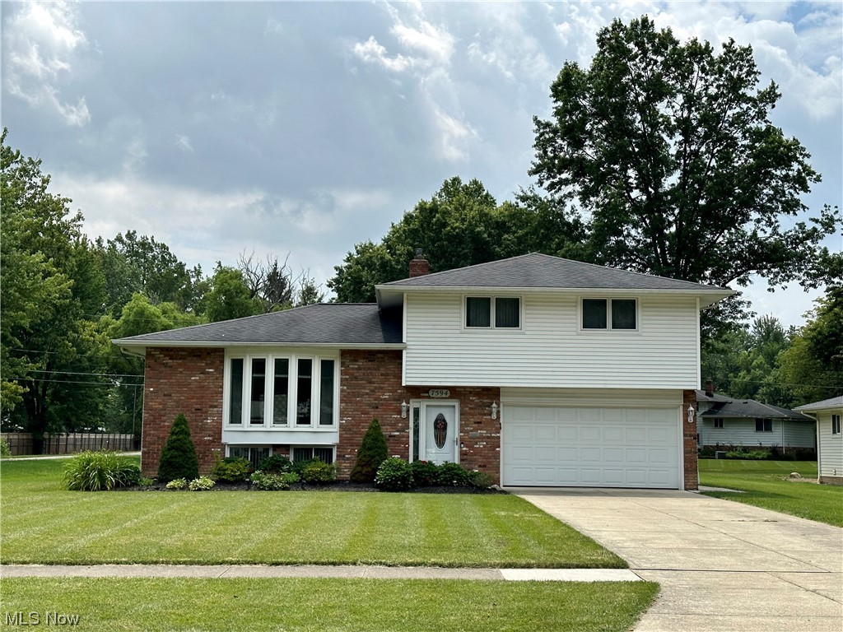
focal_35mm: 48
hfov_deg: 39.7
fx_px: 1169
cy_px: 316
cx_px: 422
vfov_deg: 30.3
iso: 64
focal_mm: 6.86
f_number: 1.78
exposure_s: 1/6211
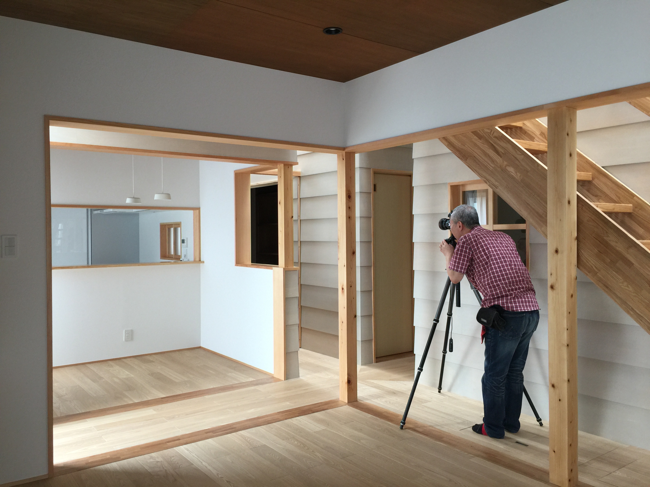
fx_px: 545
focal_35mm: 29
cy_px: 244
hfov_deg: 61.7
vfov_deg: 48.2
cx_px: 325
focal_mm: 4.15
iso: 32
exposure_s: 1/30
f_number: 2.2
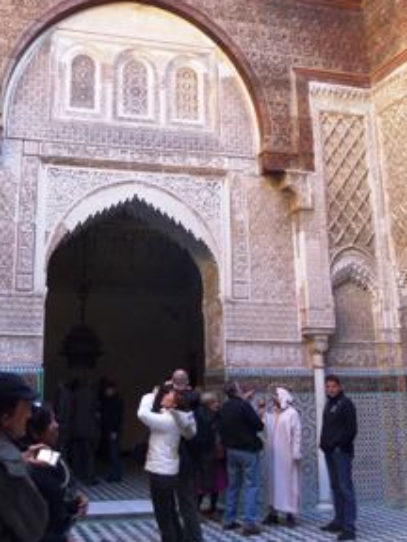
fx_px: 674
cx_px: 145
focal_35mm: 43
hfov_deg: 33.4
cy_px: 233
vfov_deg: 43.7
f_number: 3.3
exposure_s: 1/51
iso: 100
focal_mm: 5.6
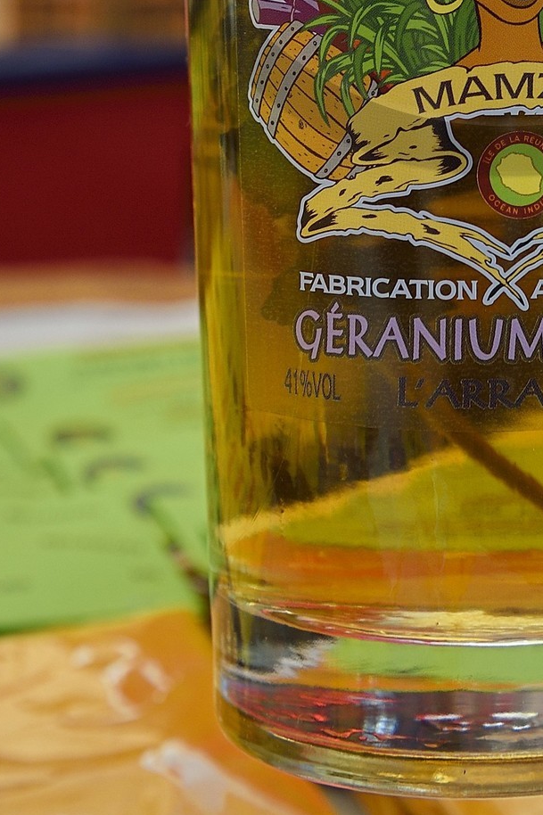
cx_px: 507
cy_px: -243
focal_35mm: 92
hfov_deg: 14.7
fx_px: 2082
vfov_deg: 20.3
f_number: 6.3
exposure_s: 1/400
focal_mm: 35
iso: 400
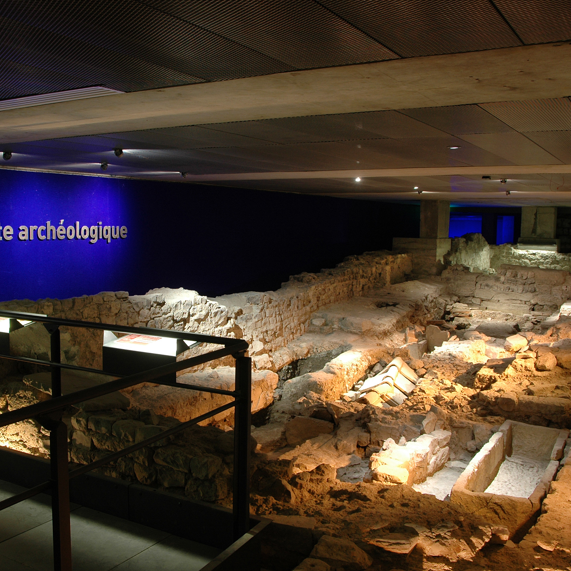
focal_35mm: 35
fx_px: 653
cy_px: 283
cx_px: 245
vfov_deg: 47.2
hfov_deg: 47.1
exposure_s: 8
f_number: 6.7
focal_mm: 18
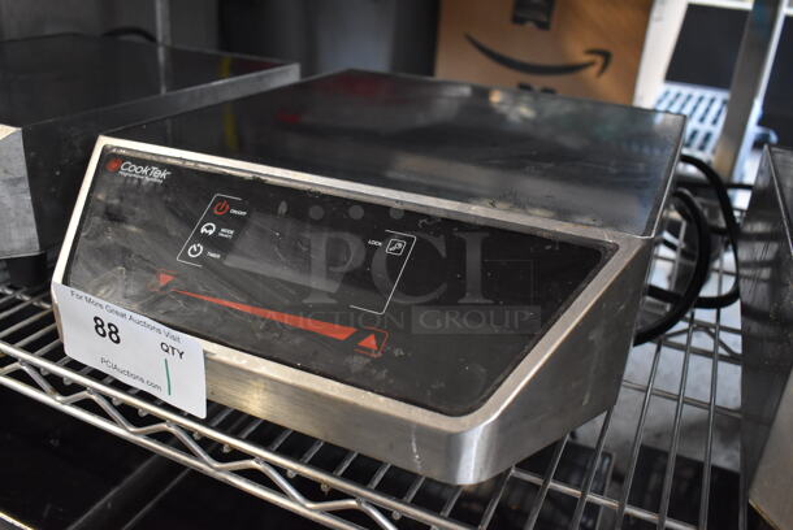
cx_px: 396
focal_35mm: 32
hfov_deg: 59.4
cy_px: 265
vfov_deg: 41.8
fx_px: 695
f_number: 3.8
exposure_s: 1/30
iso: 2800
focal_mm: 21
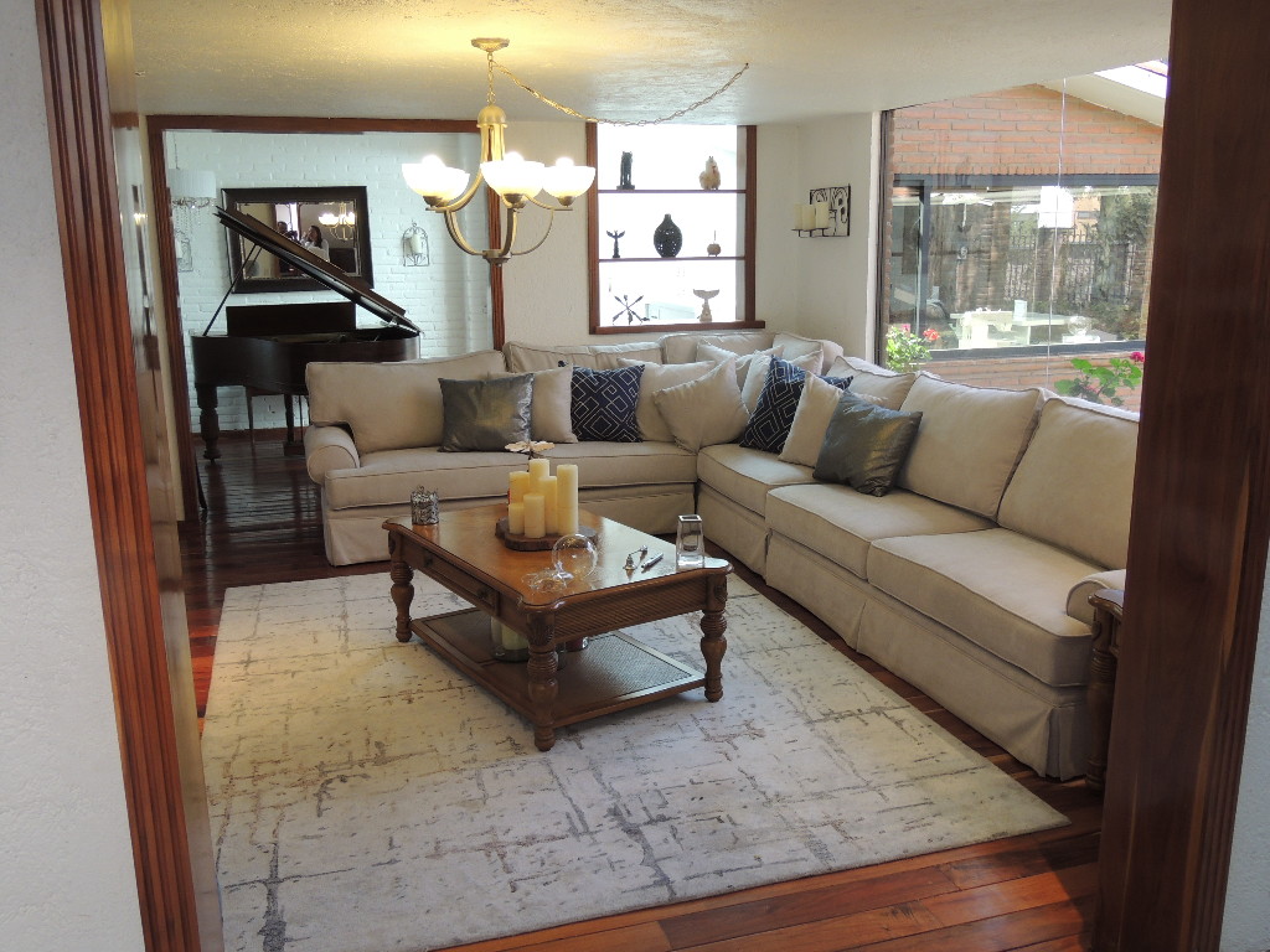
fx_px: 1101
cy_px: 476
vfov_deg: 46.8
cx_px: 635
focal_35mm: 30
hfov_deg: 60.0
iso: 200
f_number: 3.1
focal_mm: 5.3
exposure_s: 1/30
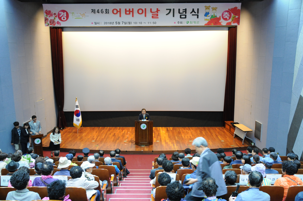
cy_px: 100
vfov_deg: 41.6
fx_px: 265
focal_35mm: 32
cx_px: 152
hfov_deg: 59.6
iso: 1250
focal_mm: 21
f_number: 3.5
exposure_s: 1/30
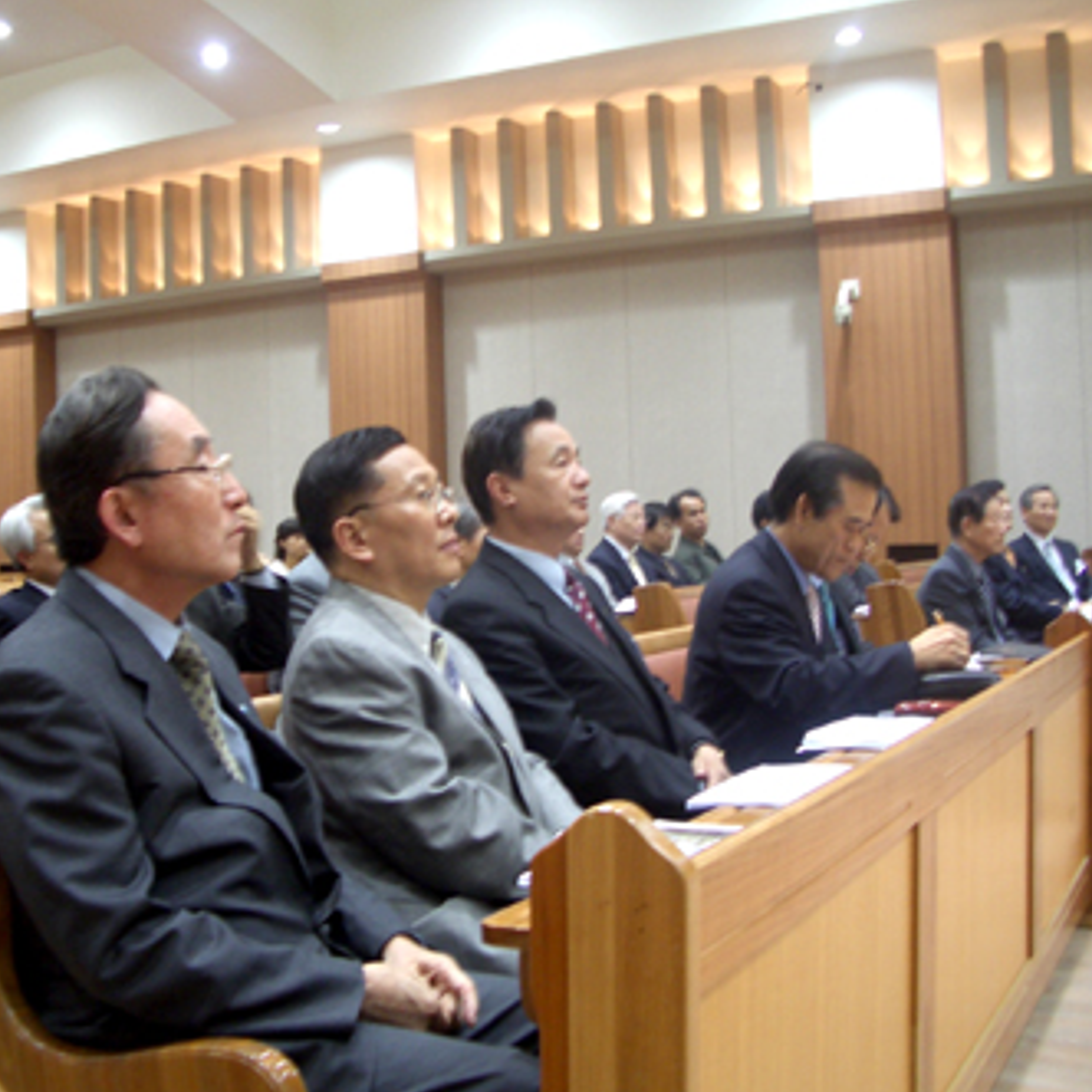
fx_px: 1499
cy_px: 546
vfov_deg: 40.0
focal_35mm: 42
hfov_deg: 39.9
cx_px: 460
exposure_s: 1/15
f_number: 2.6
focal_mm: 5.8
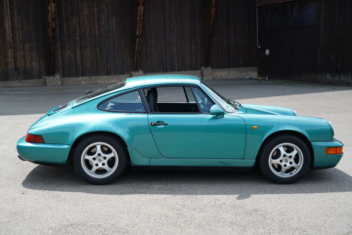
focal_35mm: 42
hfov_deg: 46.4
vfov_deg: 31.9
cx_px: 176
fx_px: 411
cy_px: 118
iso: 100
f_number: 4
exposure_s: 1/200
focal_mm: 42
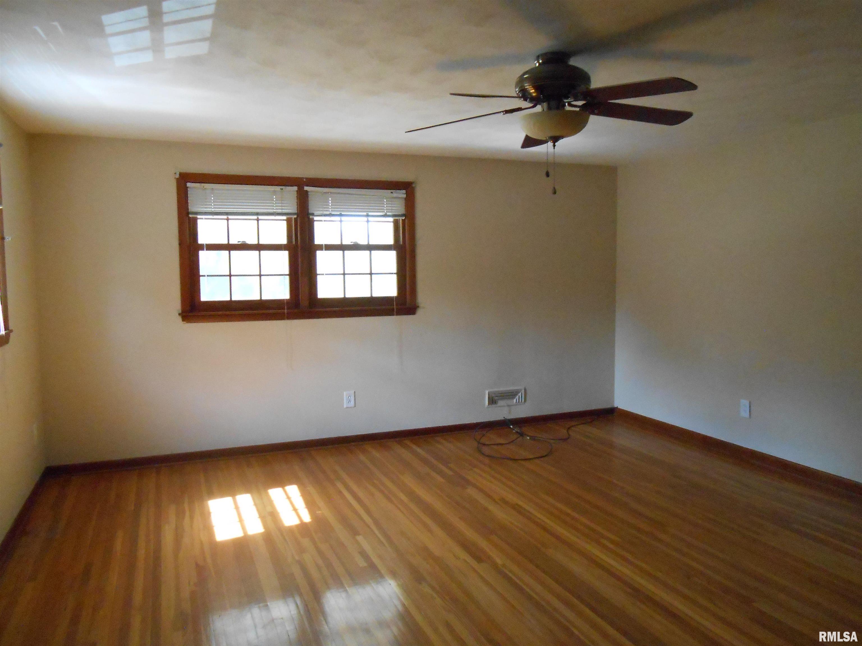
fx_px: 647
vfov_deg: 53.1
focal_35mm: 26
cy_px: 323
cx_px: 431
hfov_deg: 67.3
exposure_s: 1/80
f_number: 3.5
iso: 800
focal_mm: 4.6
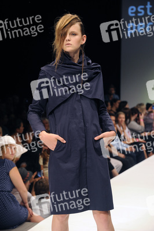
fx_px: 675
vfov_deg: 19.5
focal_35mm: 105
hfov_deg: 13.0
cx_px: 77
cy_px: 116
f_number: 5.6
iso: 1600
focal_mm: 105
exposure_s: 1/200
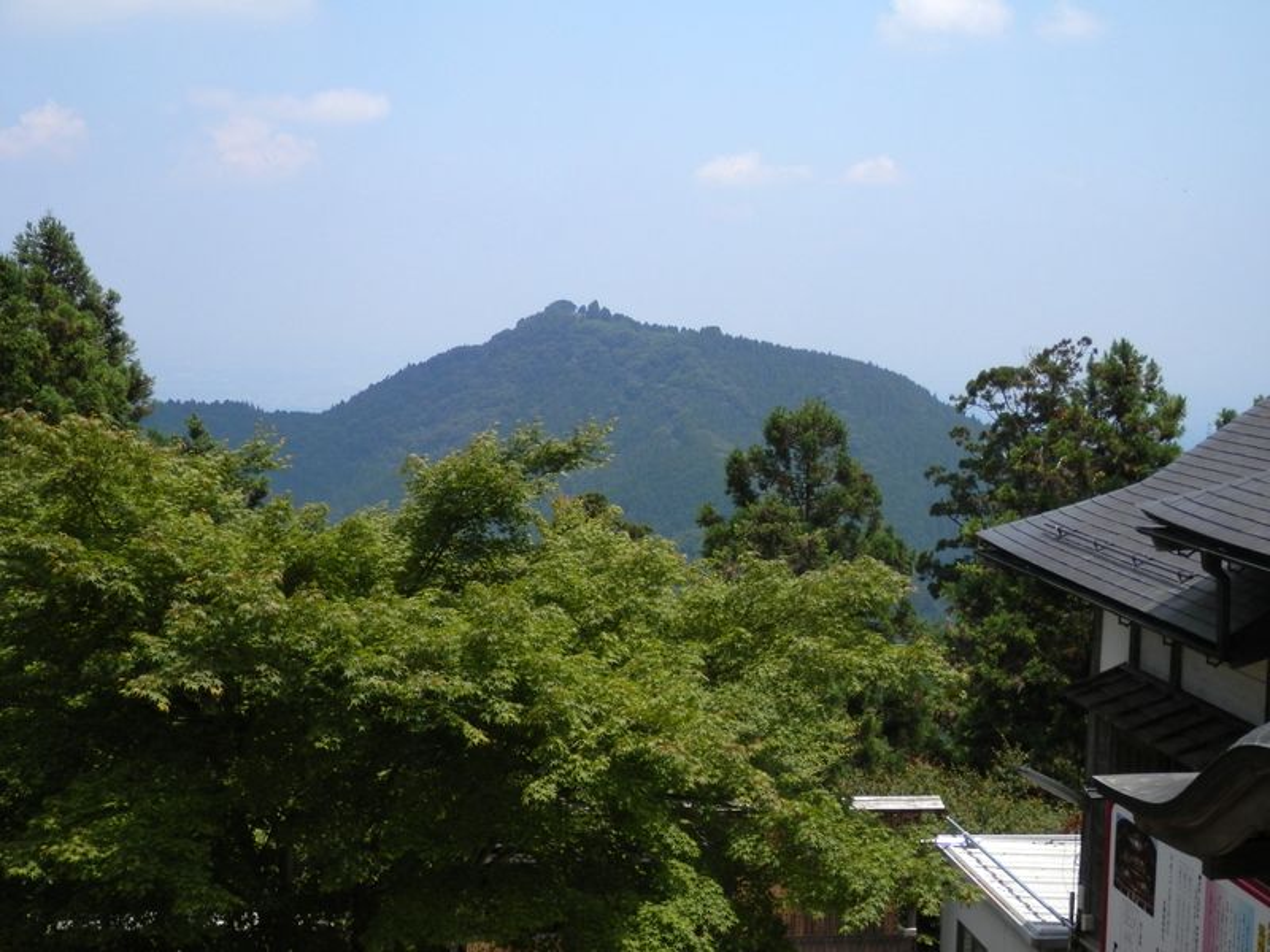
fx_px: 1981
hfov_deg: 35.5
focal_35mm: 54
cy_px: 476
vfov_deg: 27.0
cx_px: 635
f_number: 11.6
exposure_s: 1/125
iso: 80
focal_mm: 9.8
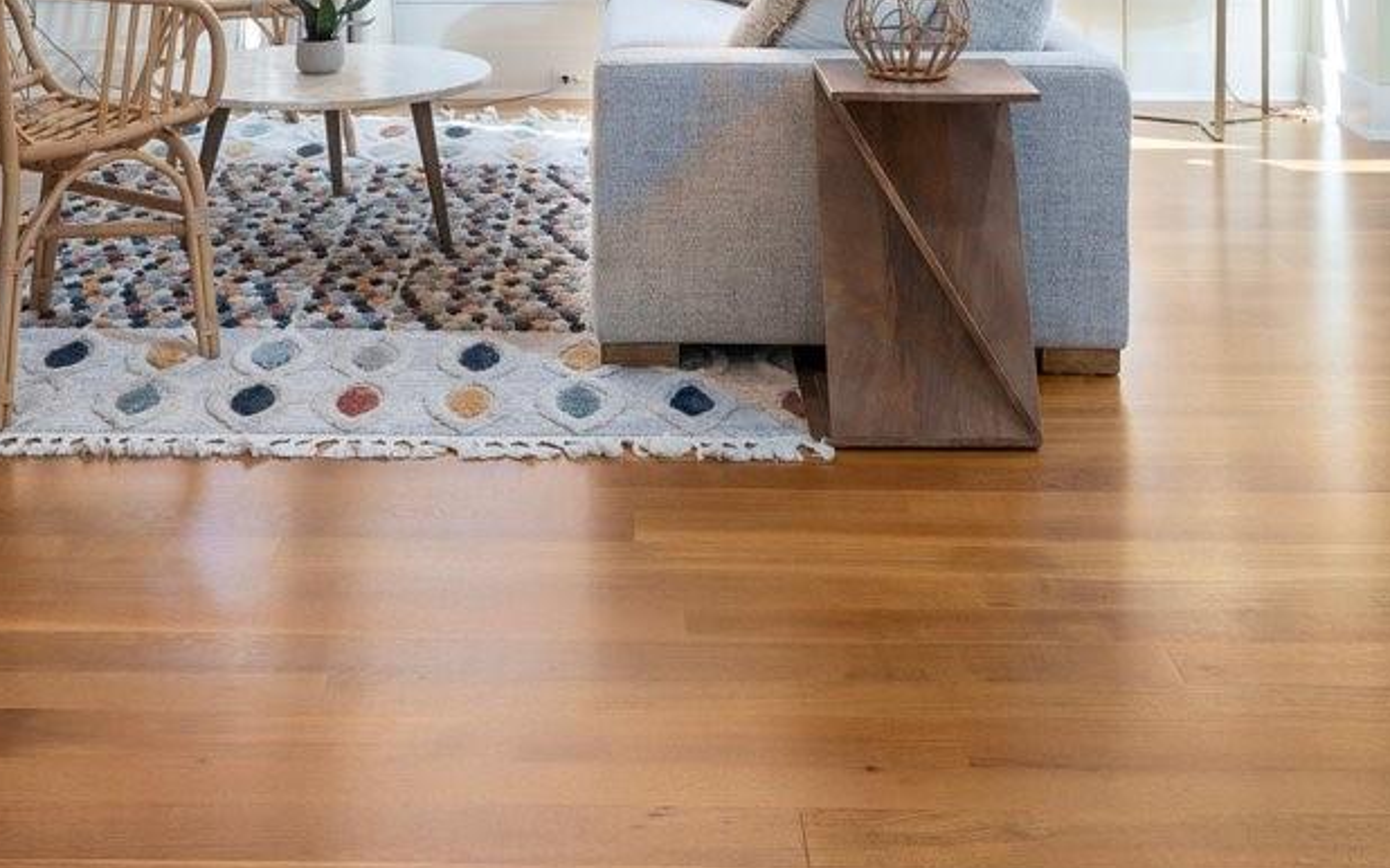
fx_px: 2109
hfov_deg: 36.4
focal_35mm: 56
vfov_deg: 21.0
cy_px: -288
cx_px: 612
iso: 200
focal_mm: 16.5
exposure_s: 1/60
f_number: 8
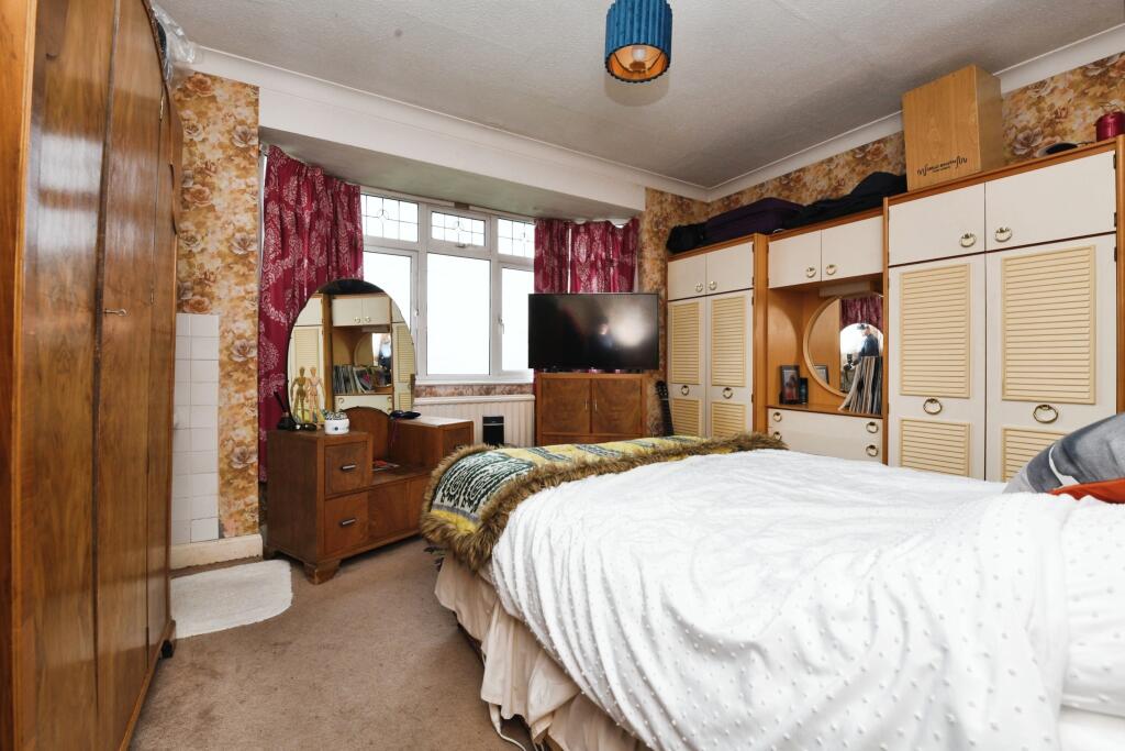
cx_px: 562
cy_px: 376
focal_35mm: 15
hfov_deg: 100.4
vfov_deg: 77.3
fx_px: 469
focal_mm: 15
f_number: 11
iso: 800
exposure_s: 1/60
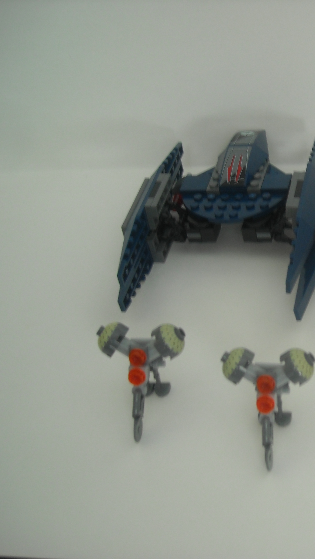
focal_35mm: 51
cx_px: 327
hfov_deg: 22.5
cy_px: 279
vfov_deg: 40.6
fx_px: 757
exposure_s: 1/11
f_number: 2.8
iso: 64
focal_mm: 5.7
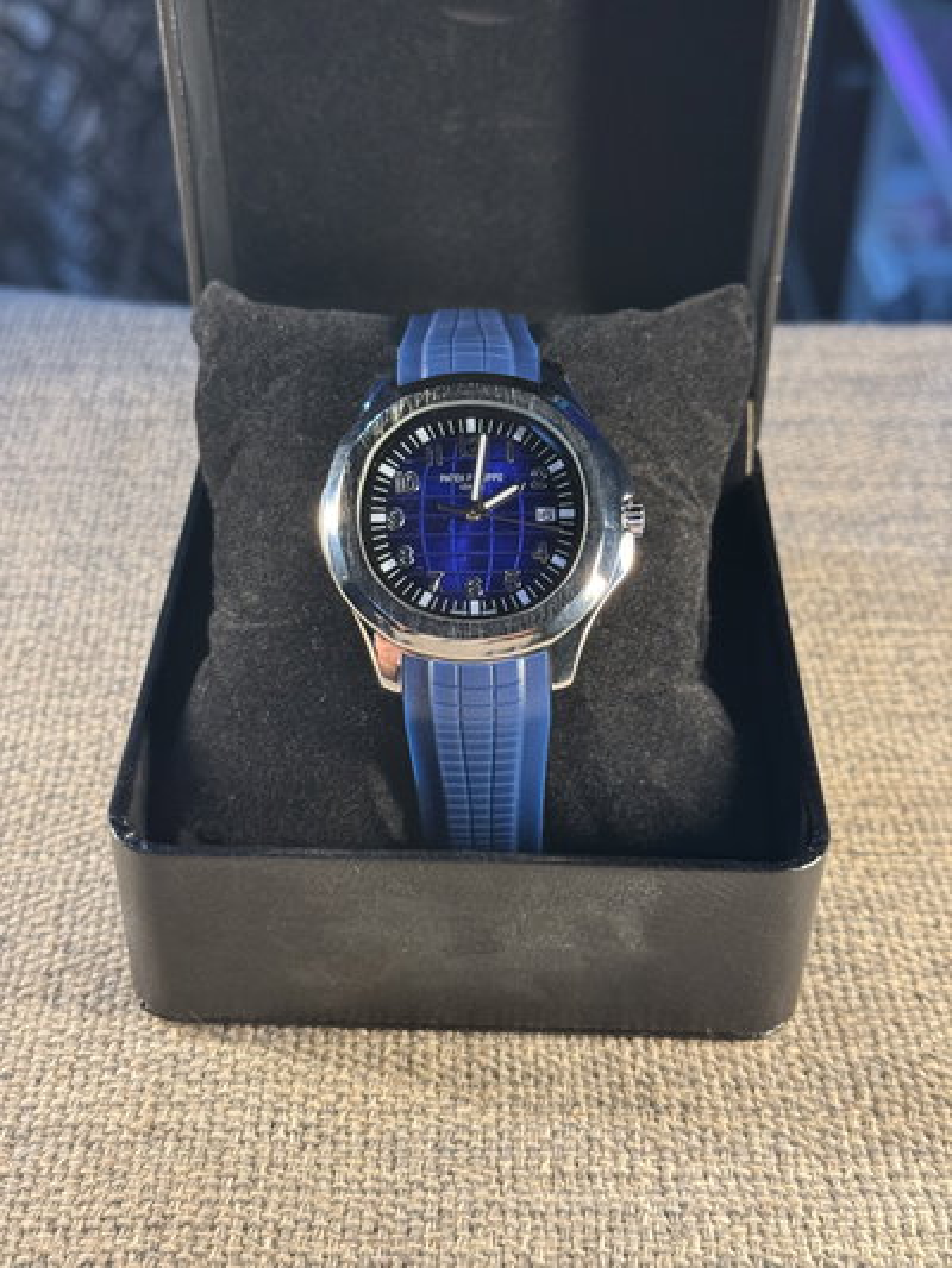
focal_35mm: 48
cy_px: 634
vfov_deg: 39.6
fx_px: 1759
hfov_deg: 30.3
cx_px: 476
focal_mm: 6.76
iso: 160
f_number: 1.78
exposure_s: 1/59
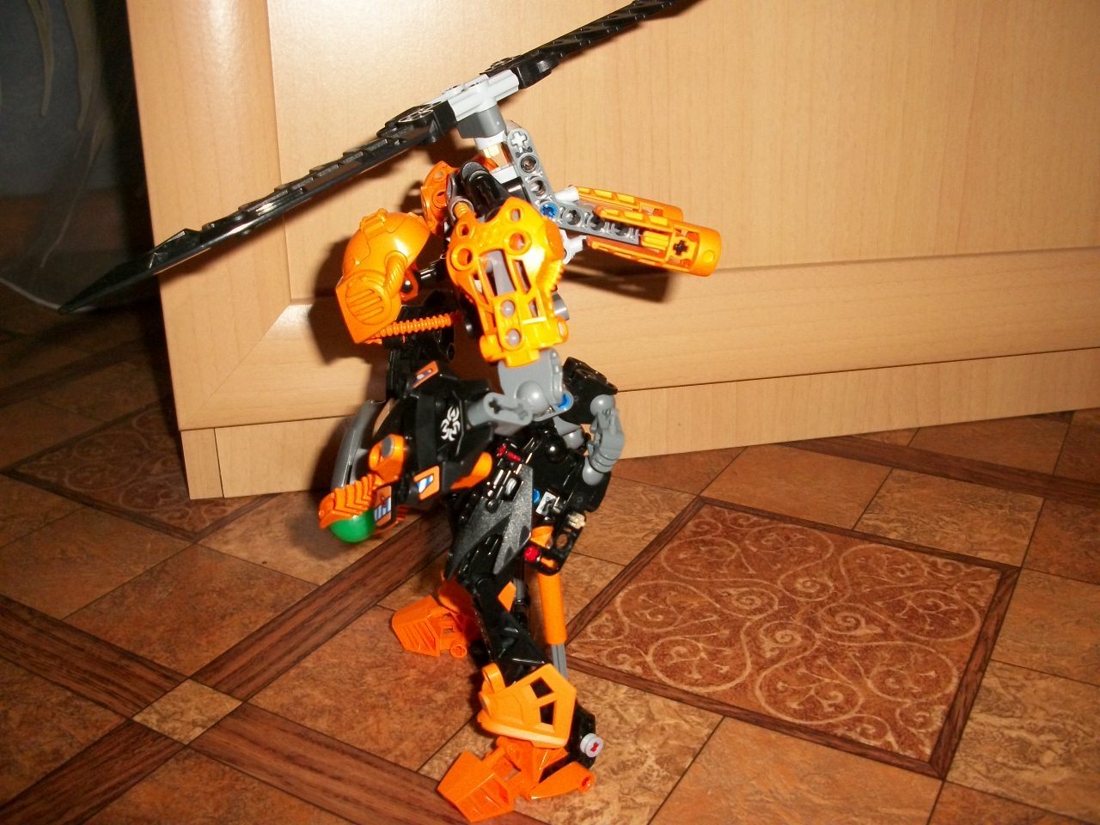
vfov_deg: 40.7
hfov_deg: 52.6
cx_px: 550
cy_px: 412
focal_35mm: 35
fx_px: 1112
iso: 250
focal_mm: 6.3
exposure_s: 1/125
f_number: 3.1
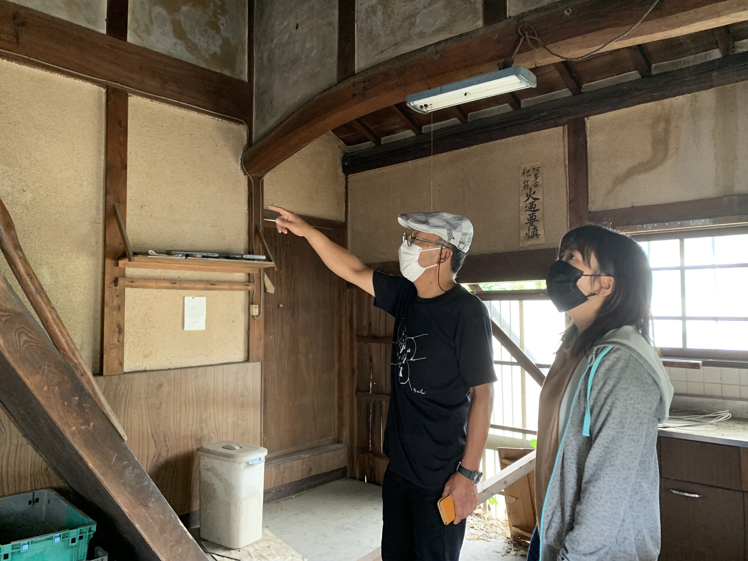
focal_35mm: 26
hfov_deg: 67.3
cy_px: 280
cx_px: 374
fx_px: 562
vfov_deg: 53.1
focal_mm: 4.25
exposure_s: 1/55
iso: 400
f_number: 1.8
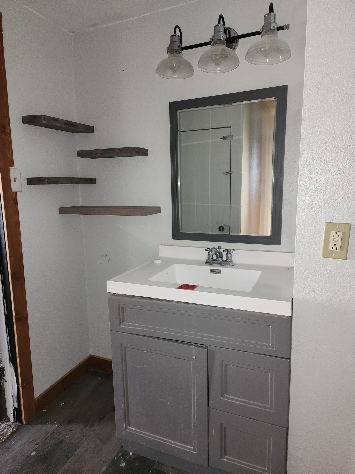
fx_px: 314
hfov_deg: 58.9
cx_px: 178
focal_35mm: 23
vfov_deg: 73.9
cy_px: 237
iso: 100
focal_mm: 6.4
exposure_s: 1/24
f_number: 1.8
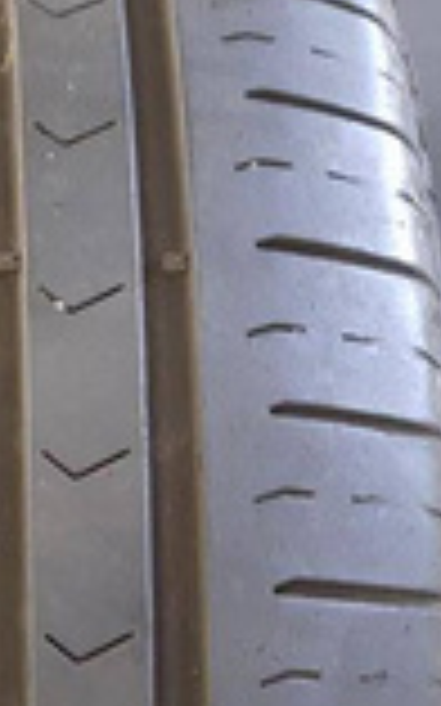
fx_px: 1405
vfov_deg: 27.8
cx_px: -90
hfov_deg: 17.0
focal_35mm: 73
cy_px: 526
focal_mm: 5.23
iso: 800
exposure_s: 1/20
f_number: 1.8
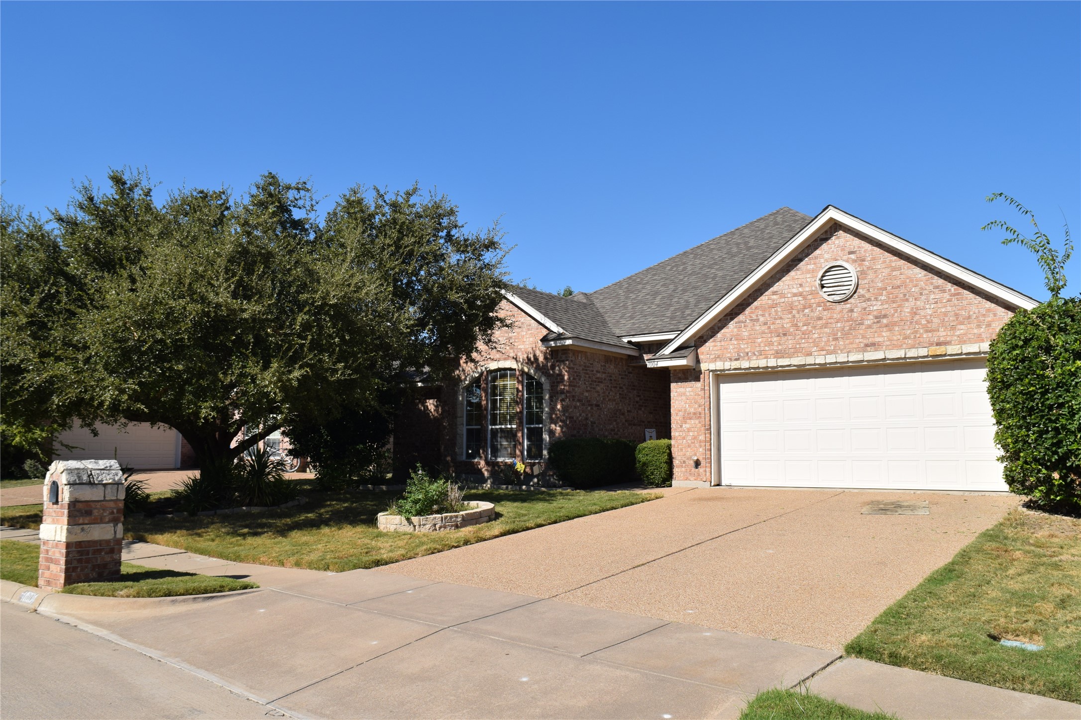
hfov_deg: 67.4
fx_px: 811
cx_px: 540
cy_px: 360
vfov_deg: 47.9
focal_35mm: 27
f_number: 13
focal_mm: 18
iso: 100
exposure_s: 1/200
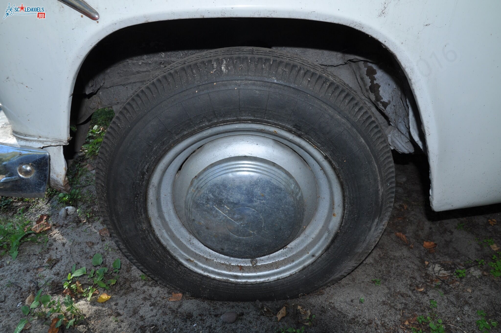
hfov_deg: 70.5
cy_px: 166
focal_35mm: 26
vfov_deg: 50.3
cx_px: 250
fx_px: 354
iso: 200
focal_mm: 17
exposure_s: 1/80
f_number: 9
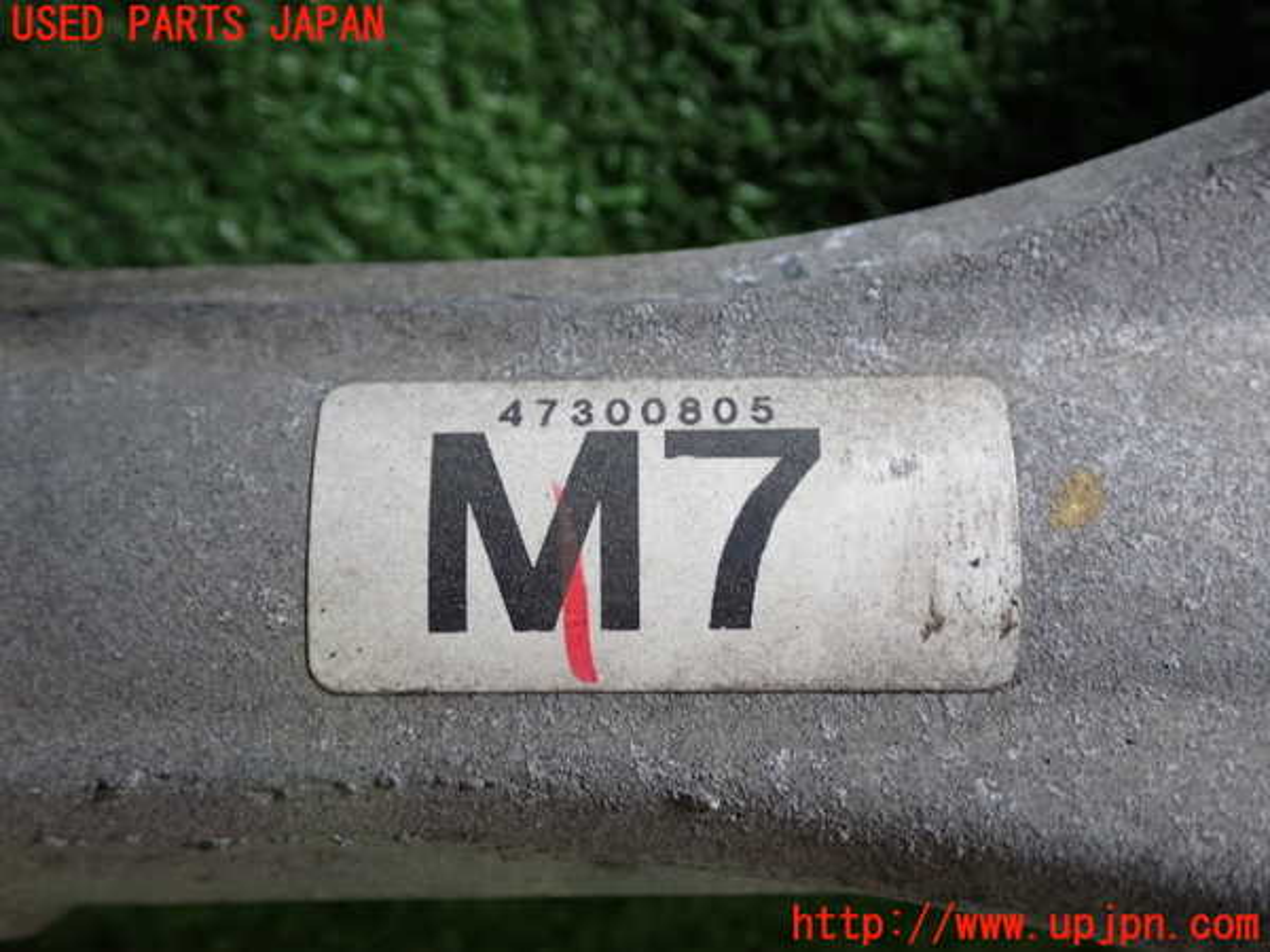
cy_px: 476
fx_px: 1504
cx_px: 635
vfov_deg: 35.1
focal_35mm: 41
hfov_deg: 45.8
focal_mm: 7.31
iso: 200
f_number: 2.8
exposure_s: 1/40
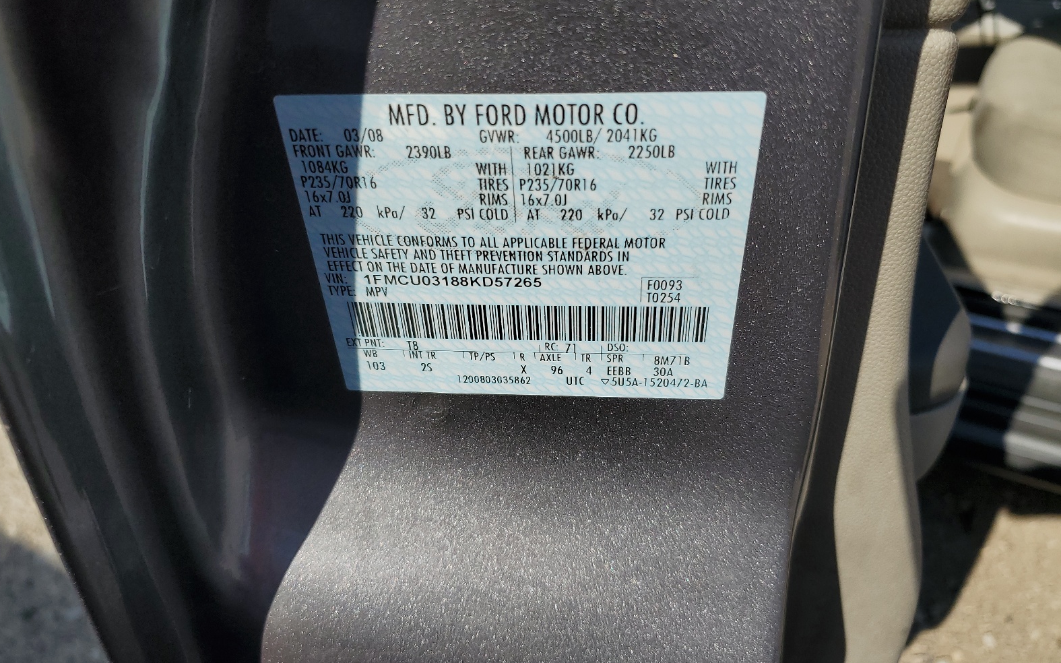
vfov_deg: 44.5
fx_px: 810
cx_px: 529
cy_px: 304
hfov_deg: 66.5
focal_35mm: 28
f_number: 1.5
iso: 50
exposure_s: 1/5000
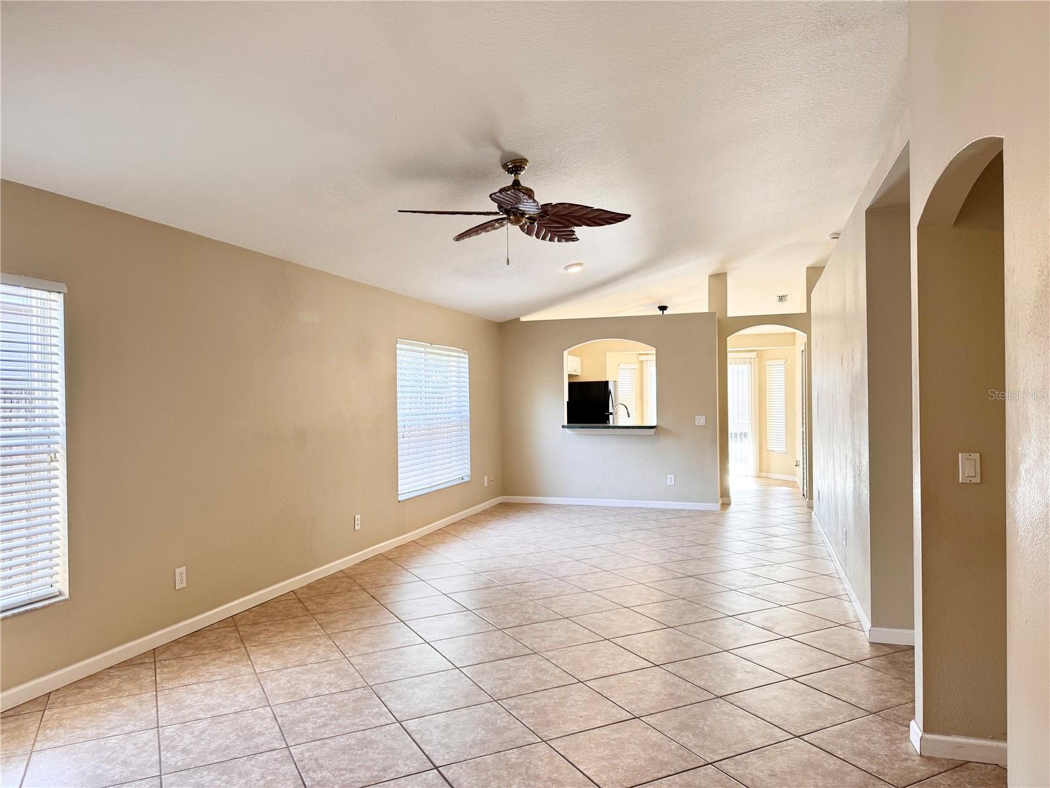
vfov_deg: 56.8
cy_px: 394
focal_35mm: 24
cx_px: 525
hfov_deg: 71.6
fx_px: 728
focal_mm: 6.76
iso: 100
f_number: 1.78
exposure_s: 1/120
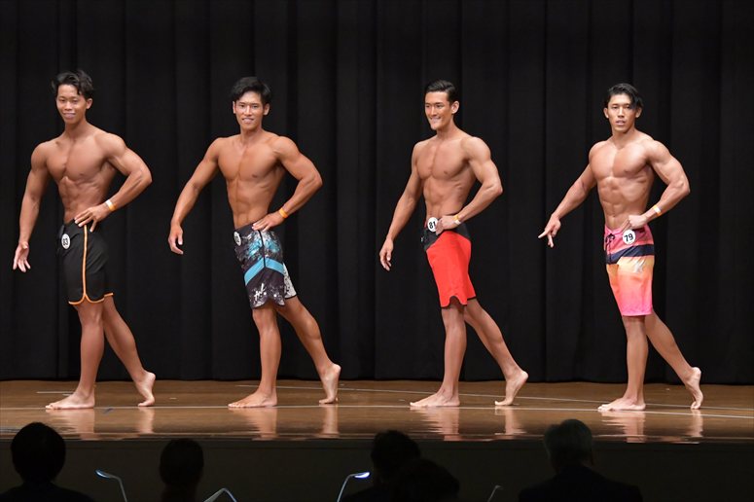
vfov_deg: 7.9
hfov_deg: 11.8
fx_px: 3643
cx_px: 377
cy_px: 251
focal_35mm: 174
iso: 6400
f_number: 5.6
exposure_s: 1/400
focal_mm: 116
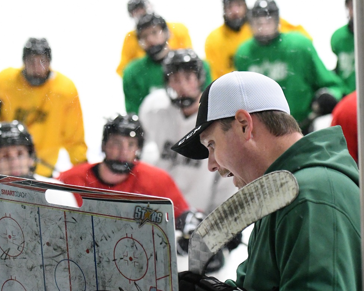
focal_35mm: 119
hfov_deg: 16.2
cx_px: 200
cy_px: 146
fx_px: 1282
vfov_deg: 13.0
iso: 14400
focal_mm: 70
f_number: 2.8
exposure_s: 1/1000
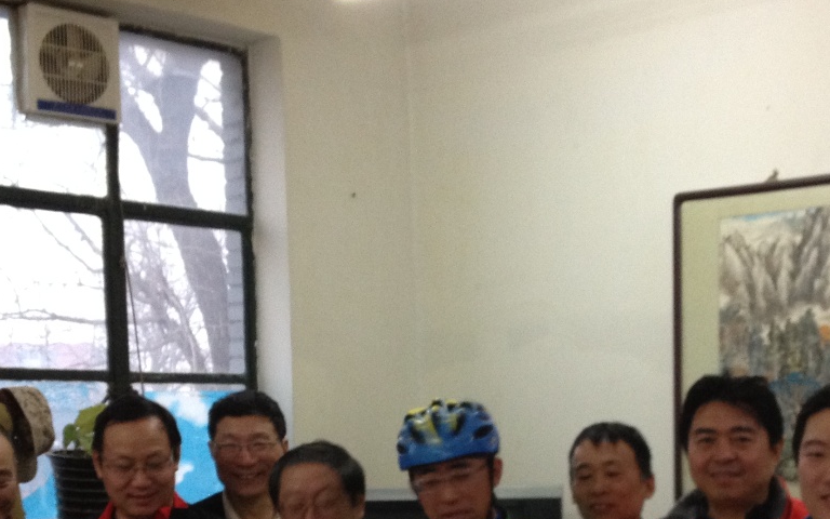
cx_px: 513
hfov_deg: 28.9
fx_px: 1606
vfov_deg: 18.0
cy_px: 500
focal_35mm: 71
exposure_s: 1/20
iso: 200
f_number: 2.4
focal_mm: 4.28
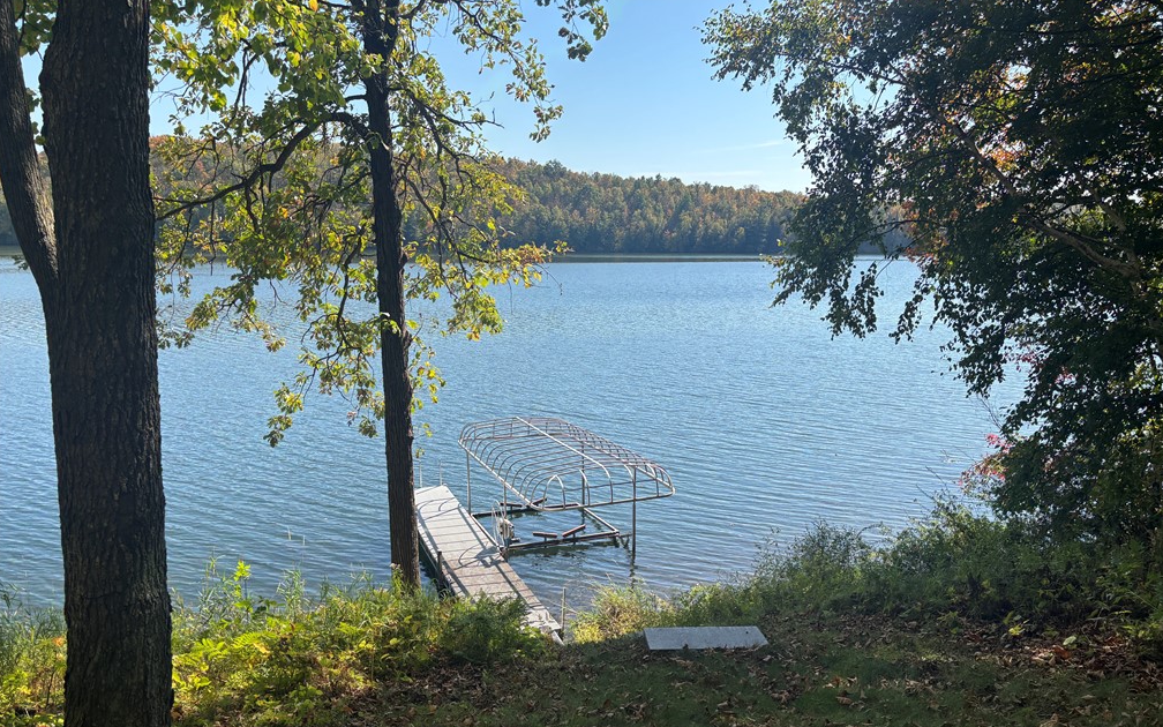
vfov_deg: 44.3
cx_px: 587
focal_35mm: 28
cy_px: 430
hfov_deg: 66.5
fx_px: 887
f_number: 1.6
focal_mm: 5.96
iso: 50
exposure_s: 1/1949
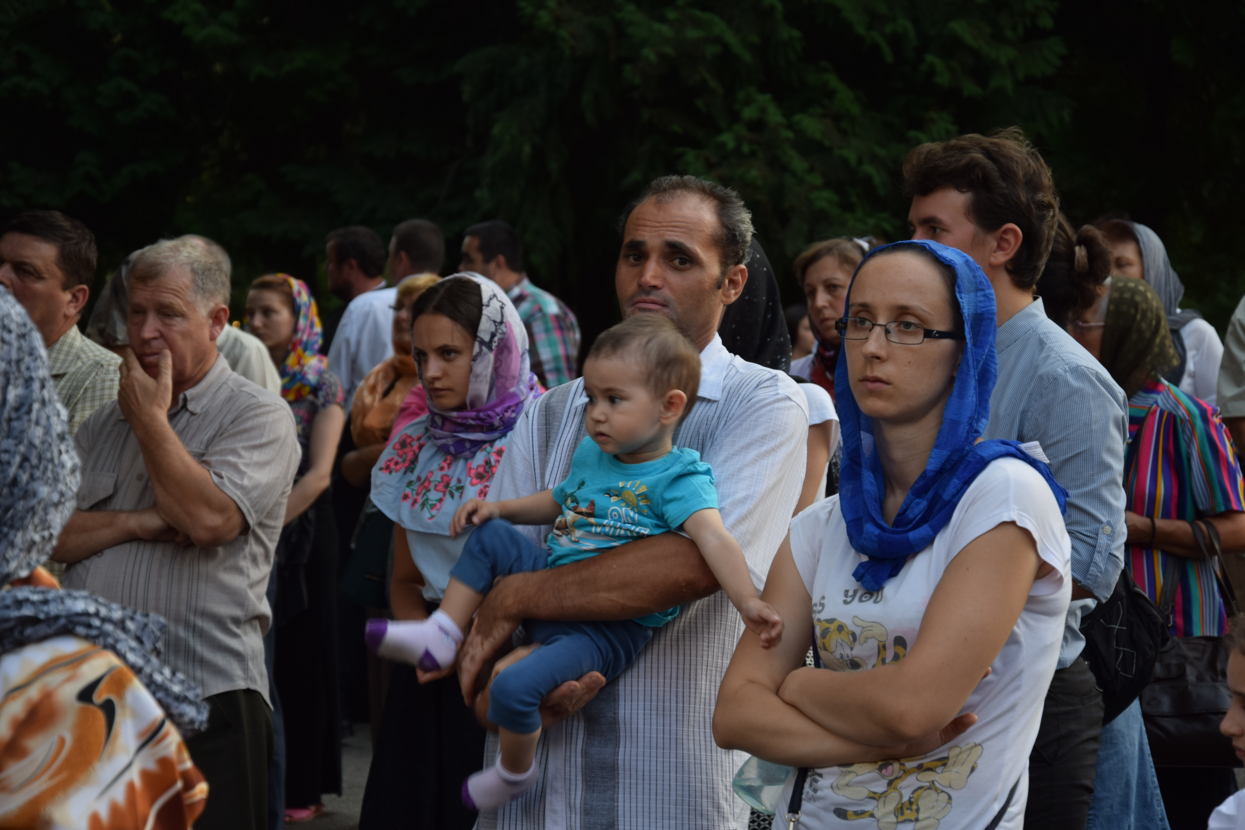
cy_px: 415
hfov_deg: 20.6
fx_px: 3424
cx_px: 622
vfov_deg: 13.8
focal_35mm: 99
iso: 100
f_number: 5.3
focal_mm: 66
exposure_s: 1/60
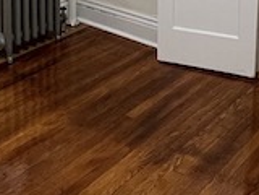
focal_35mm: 65
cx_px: 133
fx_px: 486
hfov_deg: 29.8
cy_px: -72
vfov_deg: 20.3
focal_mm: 1.57
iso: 250
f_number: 1.8
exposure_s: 1/60
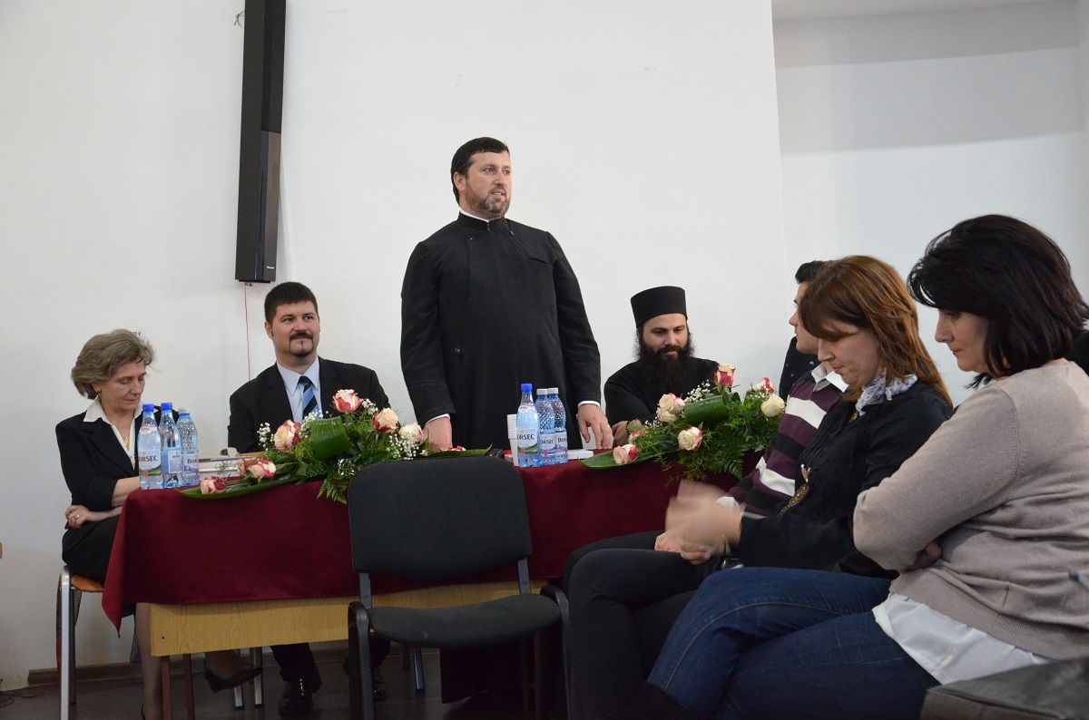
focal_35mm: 57
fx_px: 1720
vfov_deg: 23.7
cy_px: 360
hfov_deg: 35.1
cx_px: 544
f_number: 4.5
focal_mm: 38
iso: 3200
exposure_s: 1/25
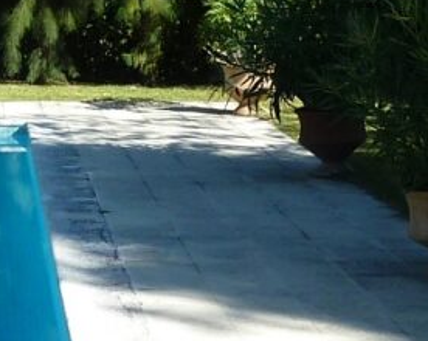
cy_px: 231
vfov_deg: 11.3
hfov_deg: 14.0
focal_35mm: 136
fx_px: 1720
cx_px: -6
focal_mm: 4.1
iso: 80
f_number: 4
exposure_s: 1/320
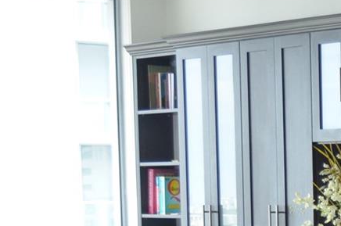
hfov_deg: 12.4
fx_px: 1456
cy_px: 327
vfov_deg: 8.7
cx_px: 580
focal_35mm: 154
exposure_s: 1/60
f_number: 4.5
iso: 640
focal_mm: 28
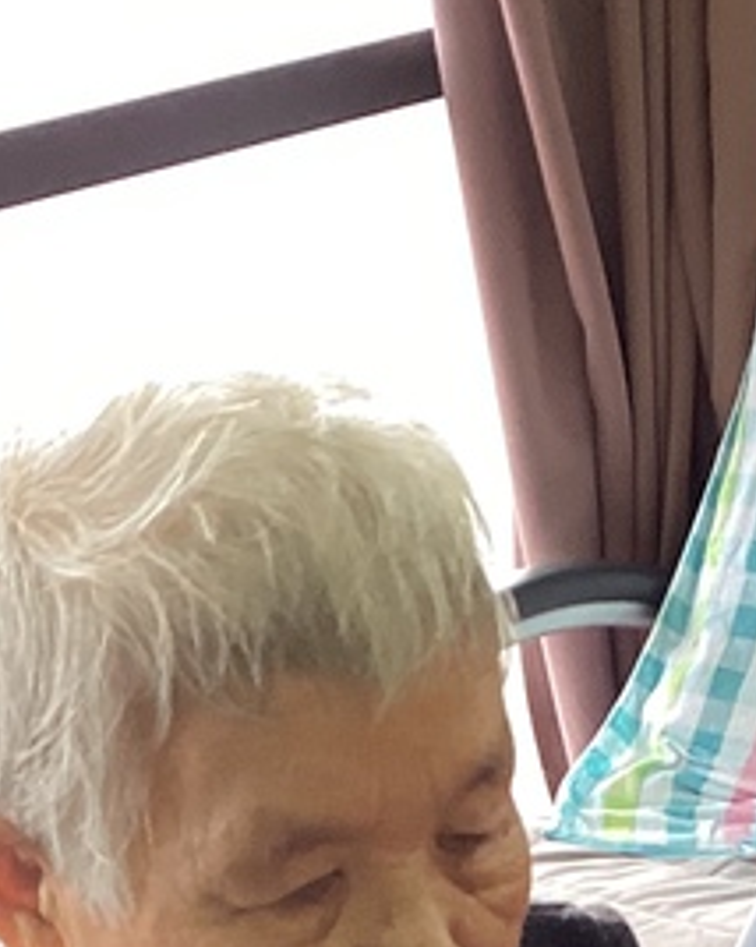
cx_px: 519
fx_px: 3164
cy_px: 1237
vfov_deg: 16.1
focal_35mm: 113
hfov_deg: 13.6
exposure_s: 1/60
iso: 160
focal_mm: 3.3
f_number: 2.4
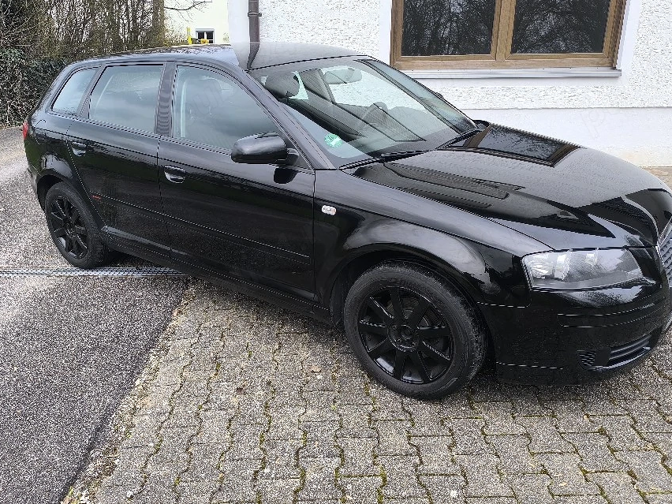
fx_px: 524
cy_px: 277
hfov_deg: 65.2
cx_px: 308
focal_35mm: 27
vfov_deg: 51.3
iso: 50
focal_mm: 6.14
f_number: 1.65
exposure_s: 1/323
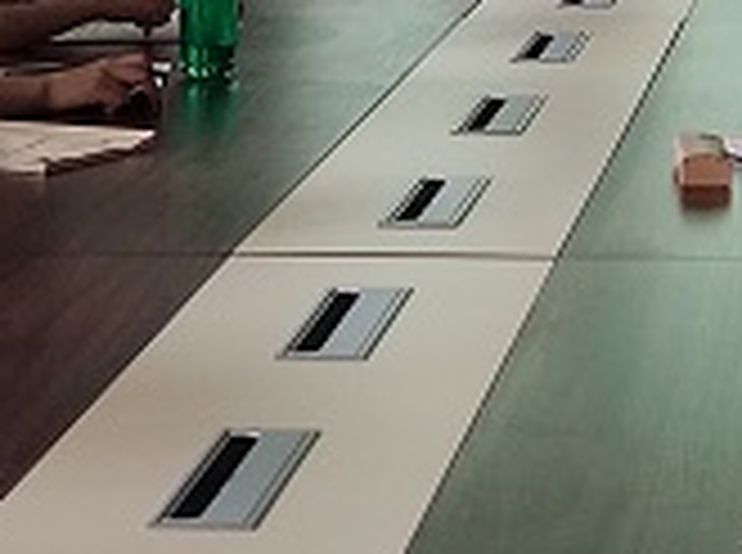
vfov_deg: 7.7
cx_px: 823
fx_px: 3978
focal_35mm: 186
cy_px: -428
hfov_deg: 10.5
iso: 201
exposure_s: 1/50
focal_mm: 4.74
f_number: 1.79
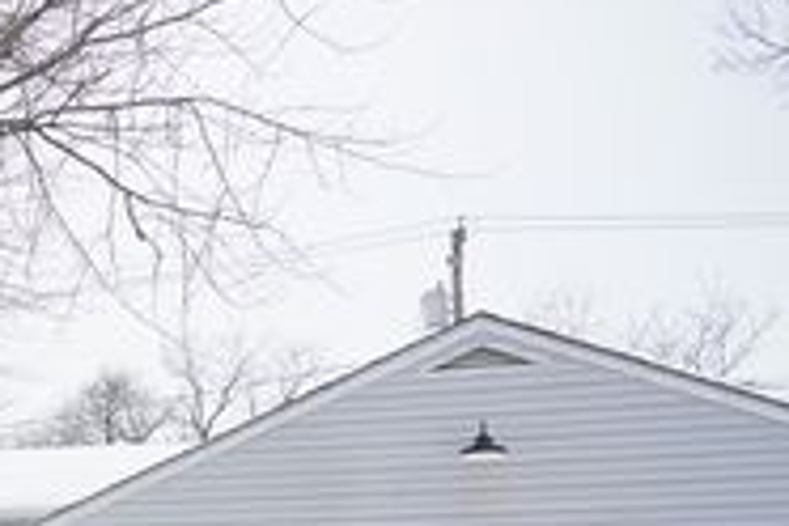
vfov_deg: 16.8
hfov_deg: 23.5
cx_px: -182
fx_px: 1709
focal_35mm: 78
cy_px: 613
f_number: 4
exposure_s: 1/2500
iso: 640
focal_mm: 29
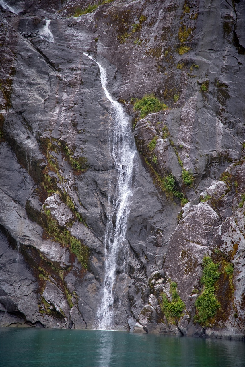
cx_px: 122
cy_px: 184
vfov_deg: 17.1
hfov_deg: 11.4
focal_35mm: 120
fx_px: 1224
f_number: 4
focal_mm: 120
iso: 180
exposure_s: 1/250
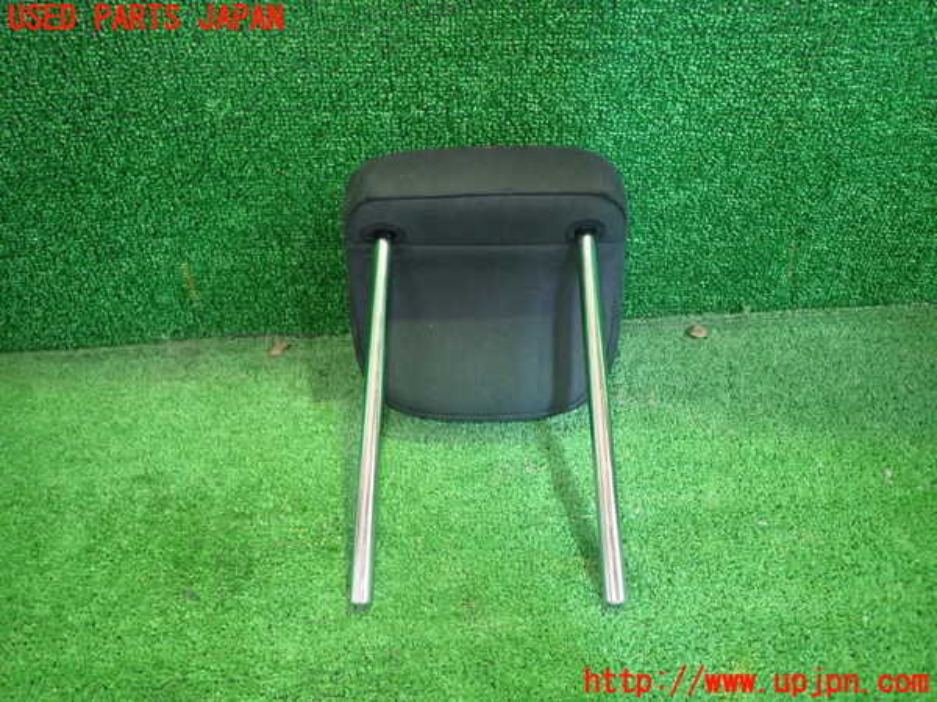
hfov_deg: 69.4
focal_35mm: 25
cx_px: 468
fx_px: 677
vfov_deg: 54.9
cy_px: 351
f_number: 2
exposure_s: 1/30
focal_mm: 4.5
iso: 500
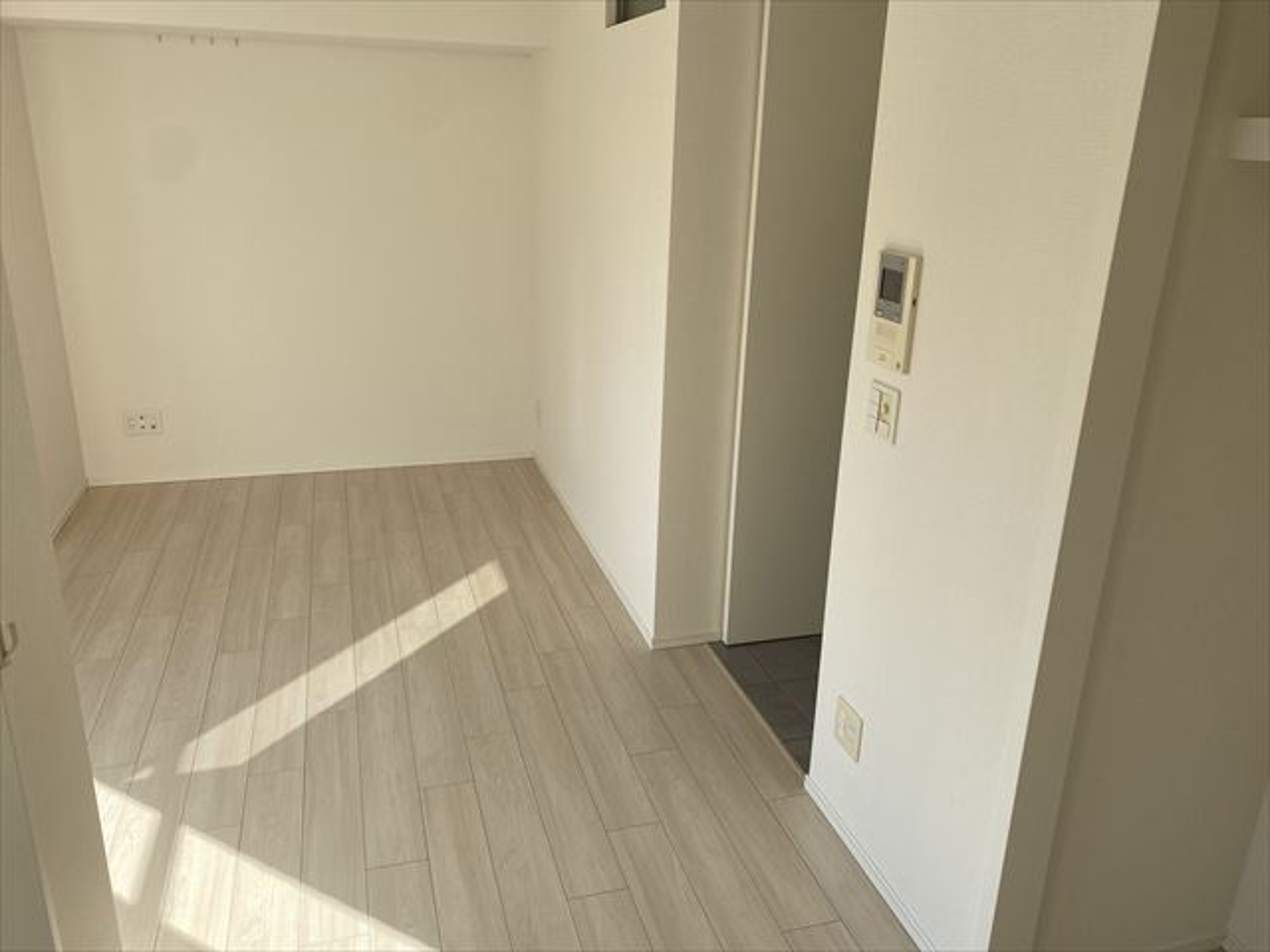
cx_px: 635
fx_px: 954
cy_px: 476
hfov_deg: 67.3
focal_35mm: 26
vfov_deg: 53.1
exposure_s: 1/858
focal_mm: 4.25
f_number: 1.8
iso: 32
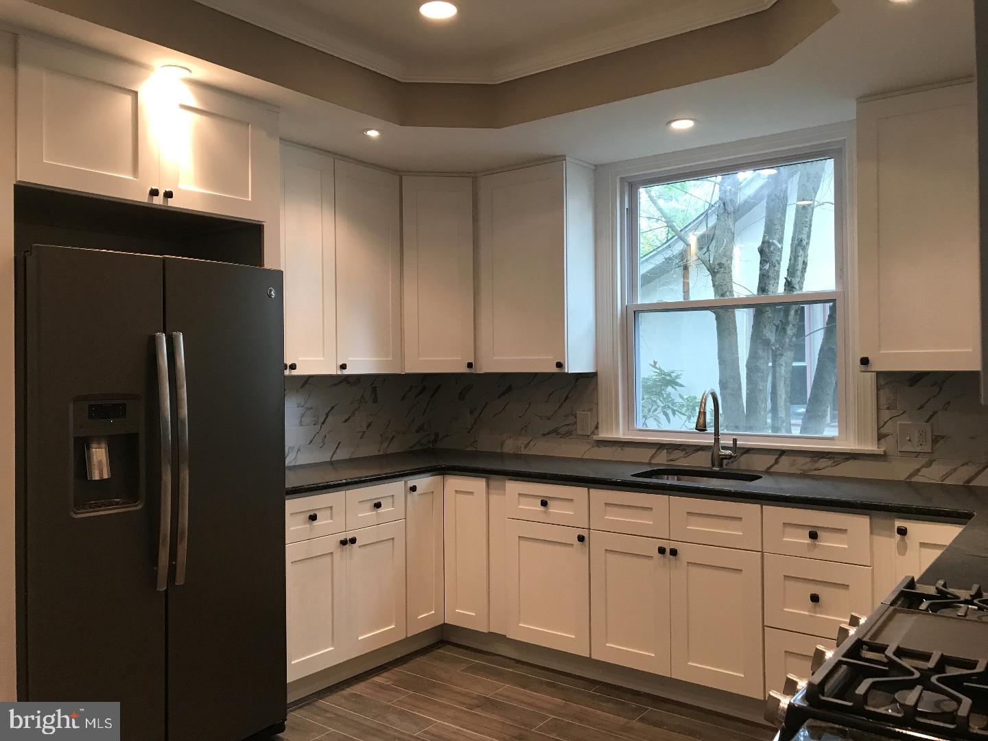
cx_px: 494
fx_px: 799
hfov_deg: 63.4
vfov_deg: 49.7
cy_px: 370
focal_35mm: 28
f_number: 1.8
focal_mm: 3.99
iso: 40
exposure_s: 1/30
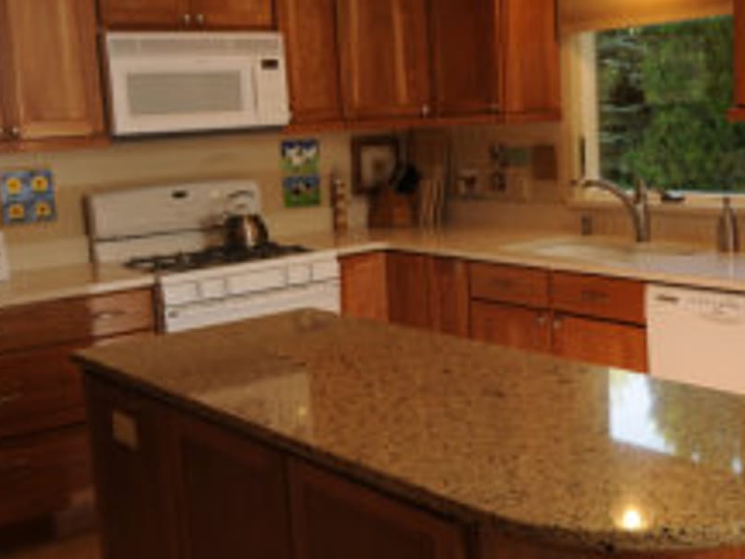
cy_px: 252
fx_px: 1033
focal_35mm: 48
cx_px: 471
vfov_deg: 30.3
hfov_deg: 39.4
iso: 250
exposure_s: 1/40
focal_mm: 18
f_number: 6.3
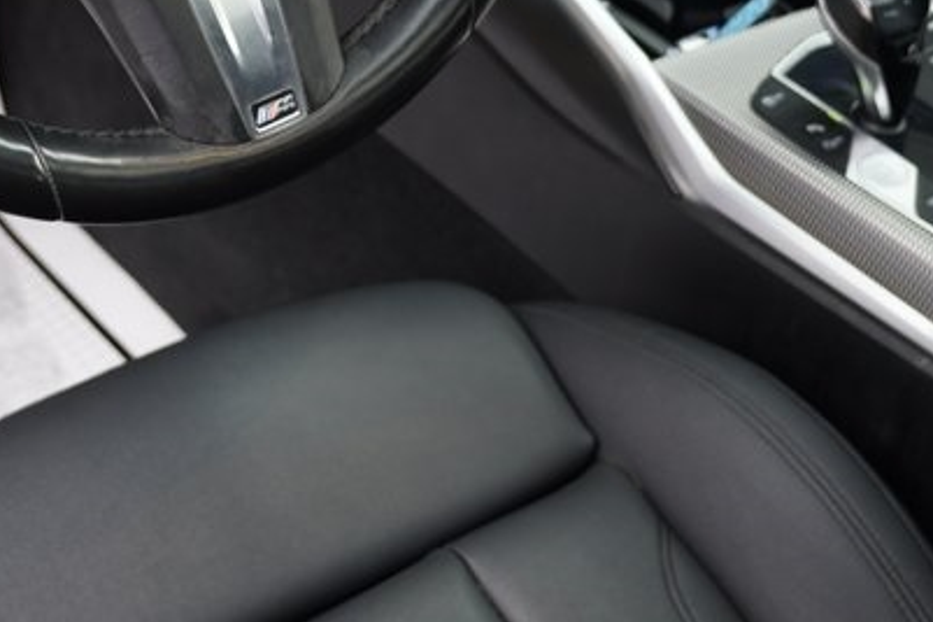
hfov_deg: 28.7
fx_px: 1787
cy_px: -167
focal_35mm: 69
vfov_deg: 18.5
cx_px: 195
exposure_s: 1/30
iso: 250
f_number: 2.8
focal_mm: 18
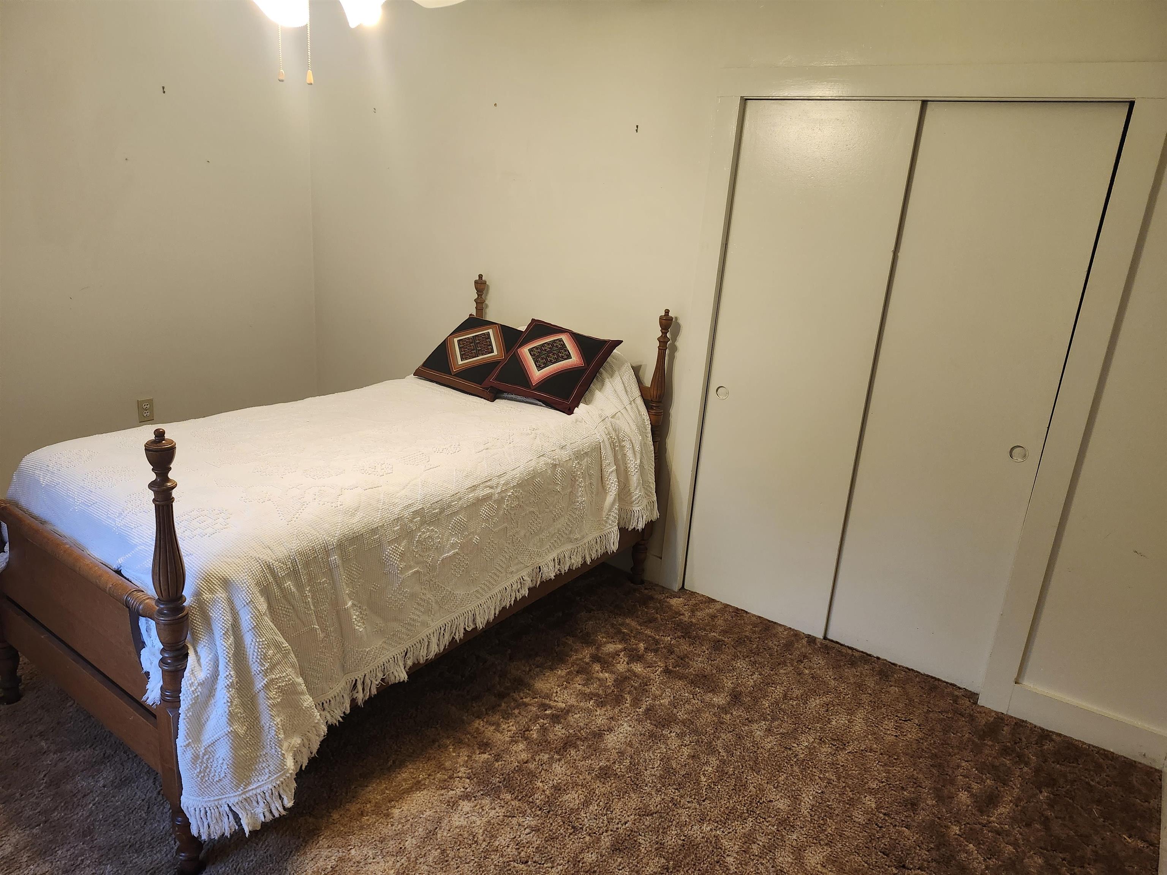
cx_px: 584
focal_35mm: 23
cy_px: 438
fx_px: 775
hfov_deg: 73.9
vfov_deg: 58.9
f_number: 1.8
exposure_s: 1/120
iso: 500
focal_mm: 5.54
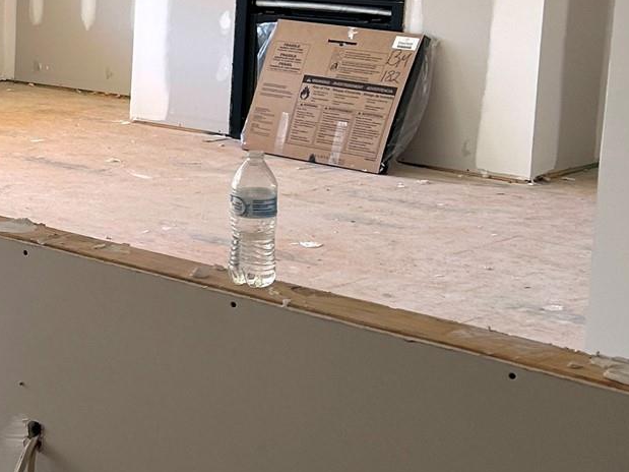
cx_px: -368
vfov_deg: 17.1
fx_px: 1562
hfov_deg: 19.3
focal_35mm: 86
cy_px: 120
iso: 40
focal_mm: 5.7
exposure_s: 1/266
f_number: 1.5
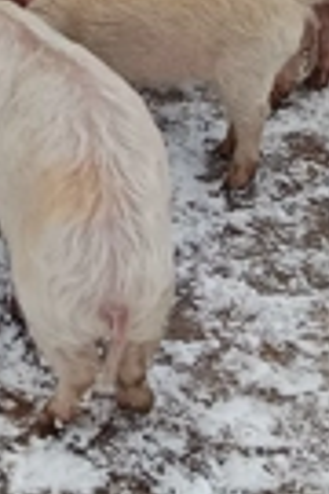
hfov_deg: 17.2
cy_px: 117
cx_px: -110
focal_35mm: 74
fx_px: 1014
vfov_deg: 26.9
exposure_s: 1/100
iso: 76
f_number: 1.7
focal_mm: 5.31
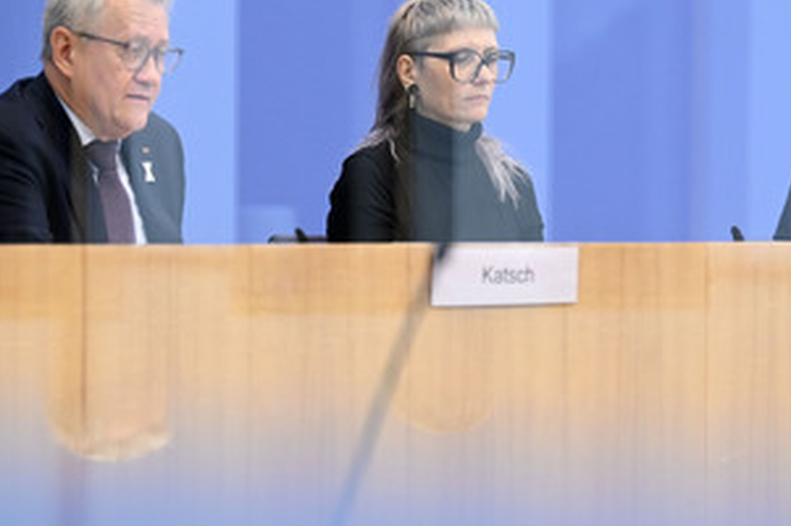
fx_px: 5092
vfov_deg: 5.9
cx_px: 456
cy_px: 242
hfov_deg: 8.9
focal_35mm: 232
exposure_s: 1/640
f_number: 4
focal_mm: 155
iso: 2500
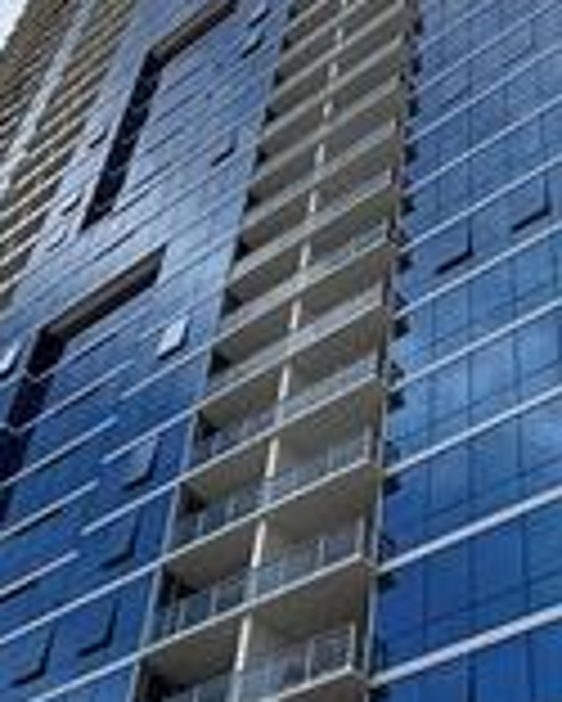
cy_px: 324
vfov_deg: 33.5
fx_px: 1163
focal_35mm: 56
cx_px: 423
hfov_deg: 26.8
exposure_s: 1/3289
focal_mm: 2.22
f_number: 2.2
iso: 80
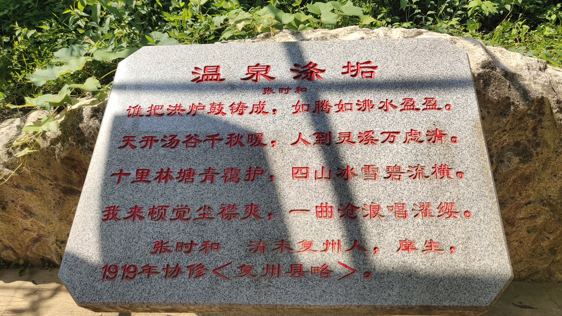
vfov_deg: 35.6
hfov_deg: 59.5
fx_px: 492
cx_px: 280
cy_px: 150
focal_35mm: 33
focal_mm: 4.35
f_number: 1.8
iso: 50
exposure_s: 1/1966
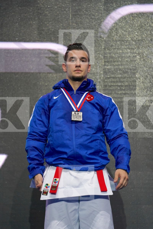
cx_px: 76
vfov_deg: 10.3
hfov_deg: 6.9
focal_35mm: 200
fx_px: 1275
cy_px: 114
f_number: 2.8
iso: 500
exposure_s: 1/250
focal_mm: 200
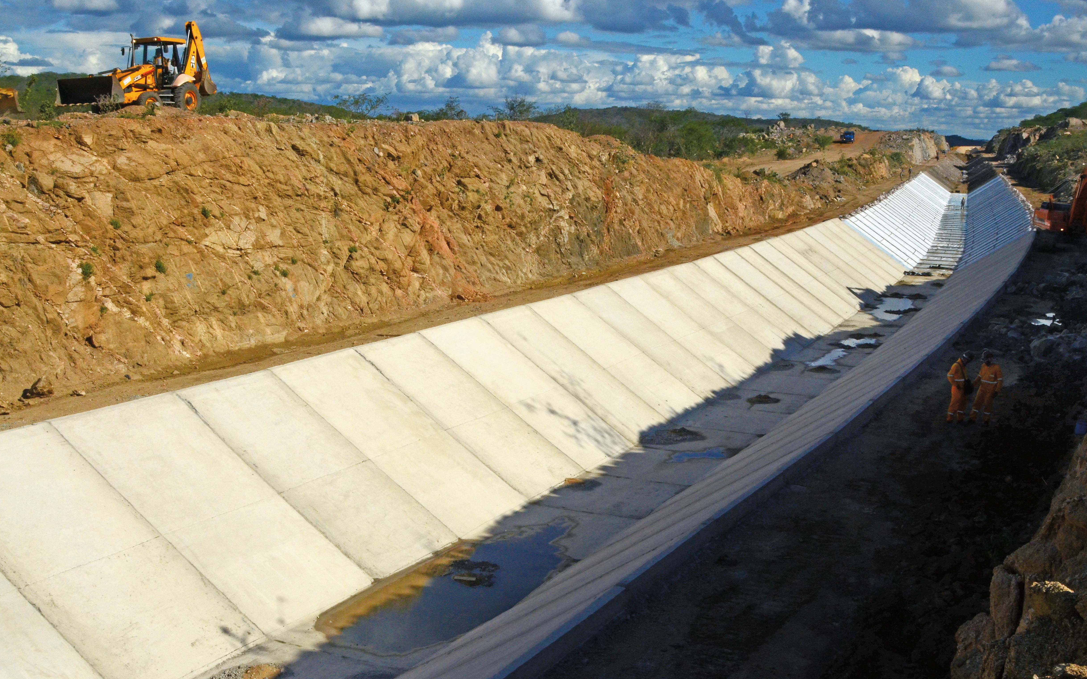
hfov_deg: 46.2
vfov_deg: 29.9
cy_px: 350
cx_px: 544
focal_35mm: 43
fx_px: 1274
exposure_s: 1/750
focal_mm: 28
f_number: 22
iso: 800
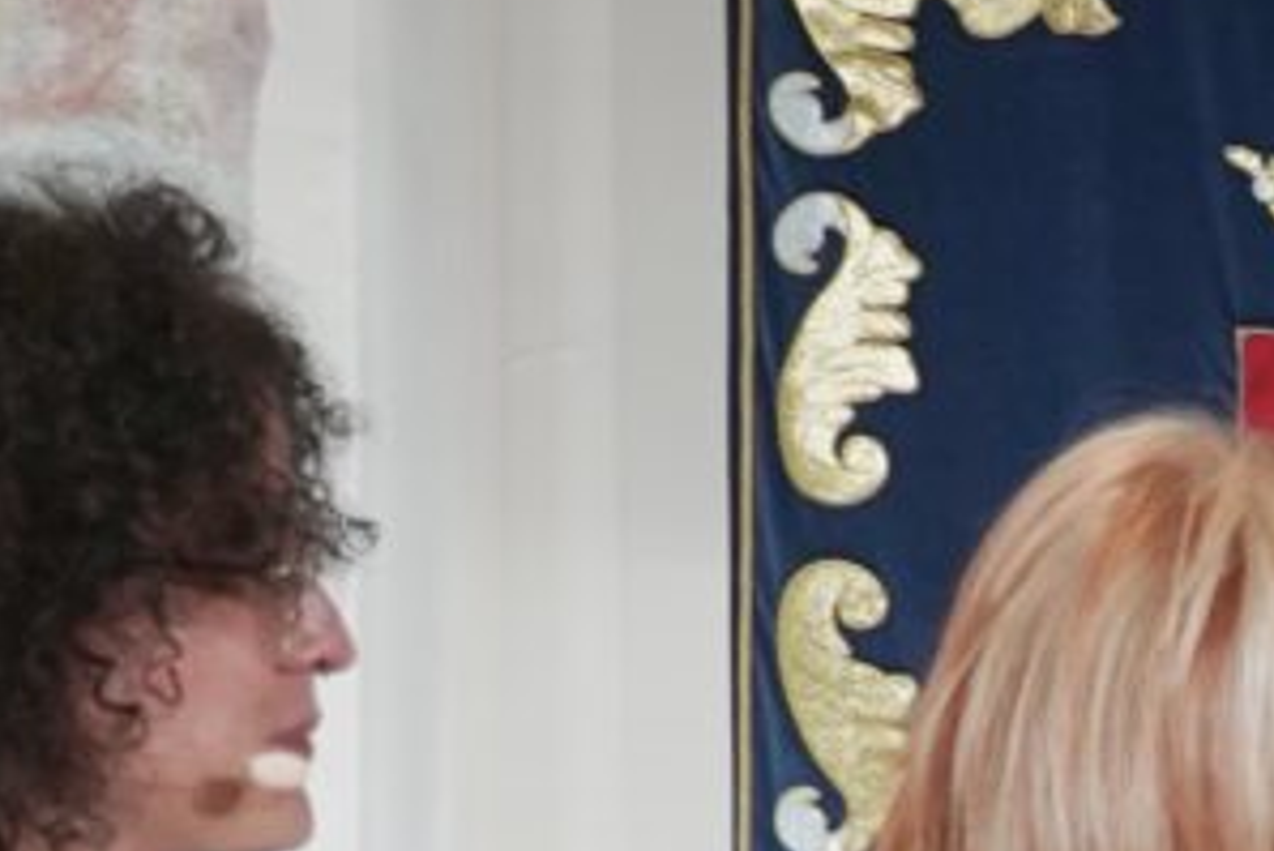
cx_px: 2689
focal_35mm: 161
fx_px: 5700
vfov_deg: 8.1
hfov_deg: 11.3
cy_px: 1779
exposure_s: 1/160
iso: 1000
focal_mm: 25
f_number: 4
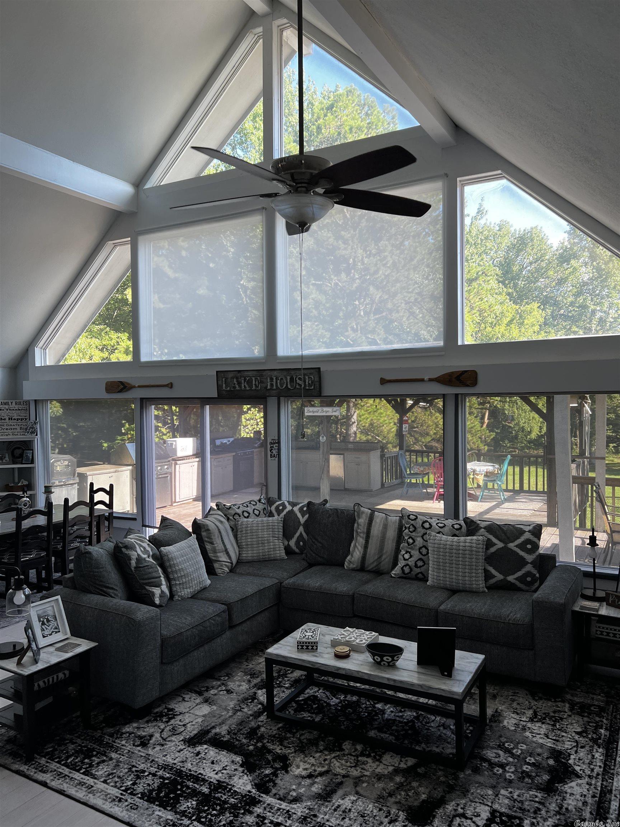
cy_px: 414
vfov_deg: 67.3
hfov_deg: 53.1
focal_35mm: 26
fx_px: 621
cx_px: 310
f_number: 1.5
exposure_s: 1/121
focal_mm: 5.7
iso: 32
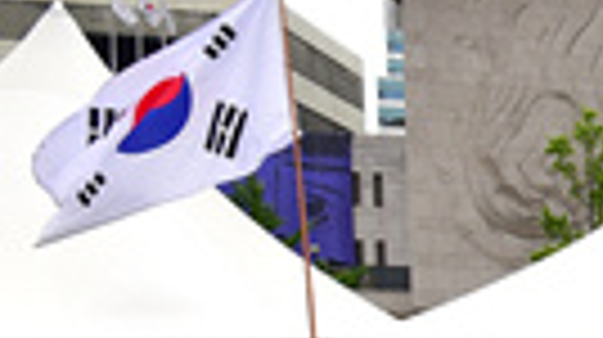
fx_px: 1278
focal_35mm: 80
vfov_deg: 13.9
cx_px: 1404
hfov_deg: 15.6
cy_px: 534
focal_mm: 16
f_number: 9
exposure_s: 1/250
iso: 100
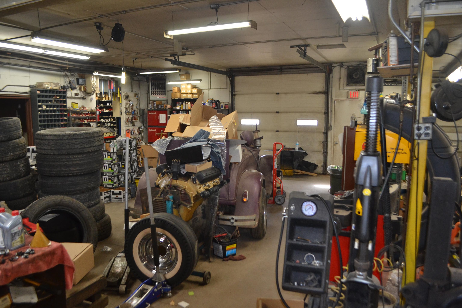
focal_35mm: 27
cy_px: 154
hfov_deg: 67.4
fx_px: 346
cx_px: 231
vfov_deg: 47.9
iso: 800
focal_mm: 18
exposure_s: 1/60
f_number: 3.5
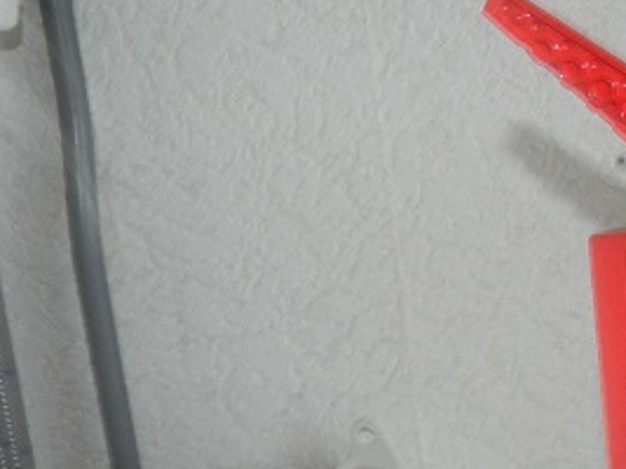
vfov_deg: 17.0
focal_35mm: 84
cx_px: 924
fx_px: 1518
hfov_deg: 20.2
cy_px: 509
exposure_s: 1/2
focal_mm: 5
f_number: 3.5
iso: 200
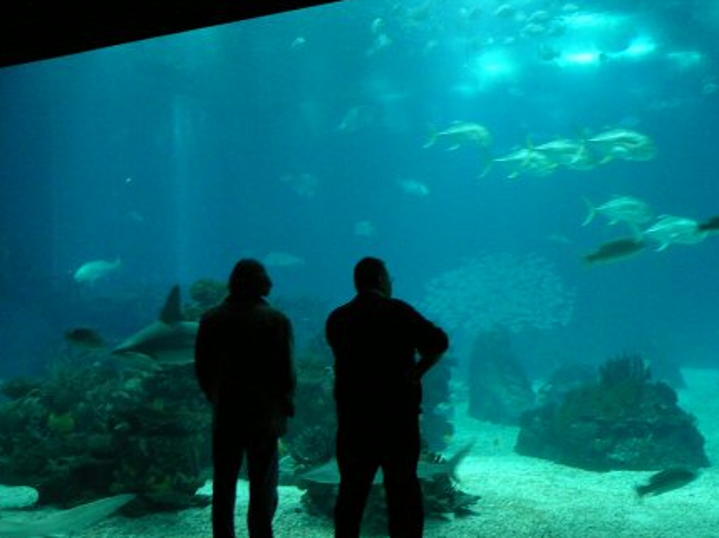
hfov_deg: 38.5
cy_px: 270
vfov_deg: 29.6
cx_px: 478
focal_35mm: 49
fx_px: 1017
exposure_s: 1/10
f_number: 2.8
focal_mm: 5.2
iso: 200
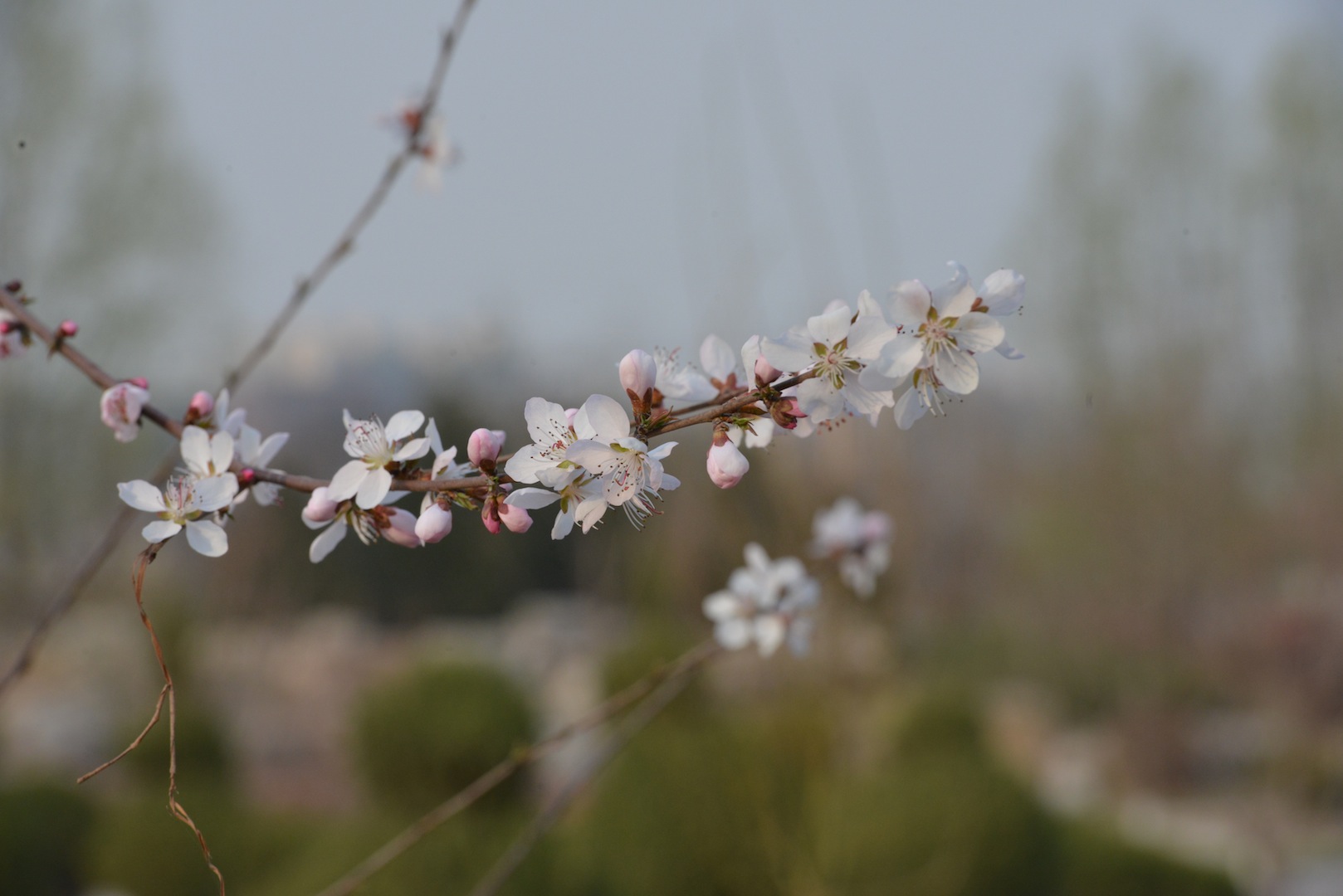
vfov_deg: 7.0
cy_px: 448
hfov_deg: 10.5
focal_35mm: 195
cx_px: 672
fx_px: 7277
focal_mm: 195
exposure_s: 1/640
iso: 1600
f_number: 13
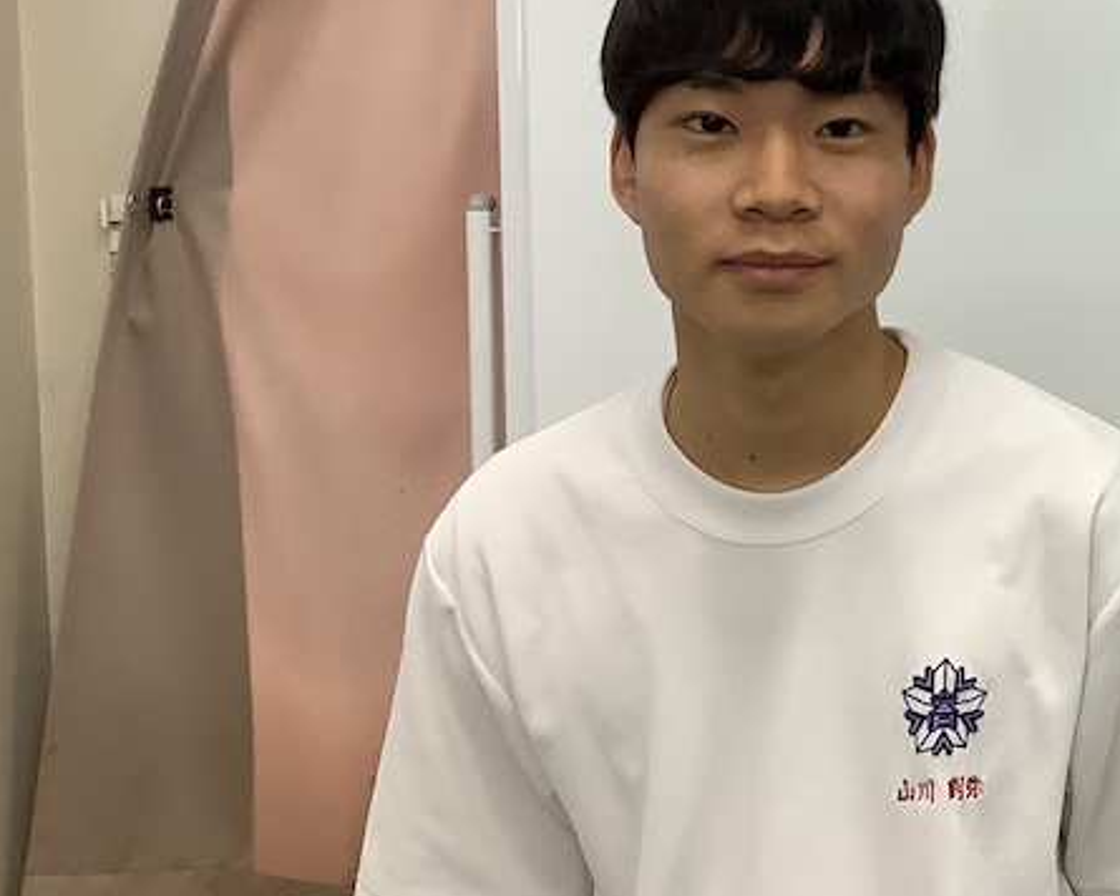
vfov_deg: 22.2
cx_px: 1196
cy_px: 209
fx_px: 2254
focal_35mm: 68
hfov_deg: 26.0
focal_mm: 3.3
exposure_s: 1/50
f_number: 2.4
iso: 80
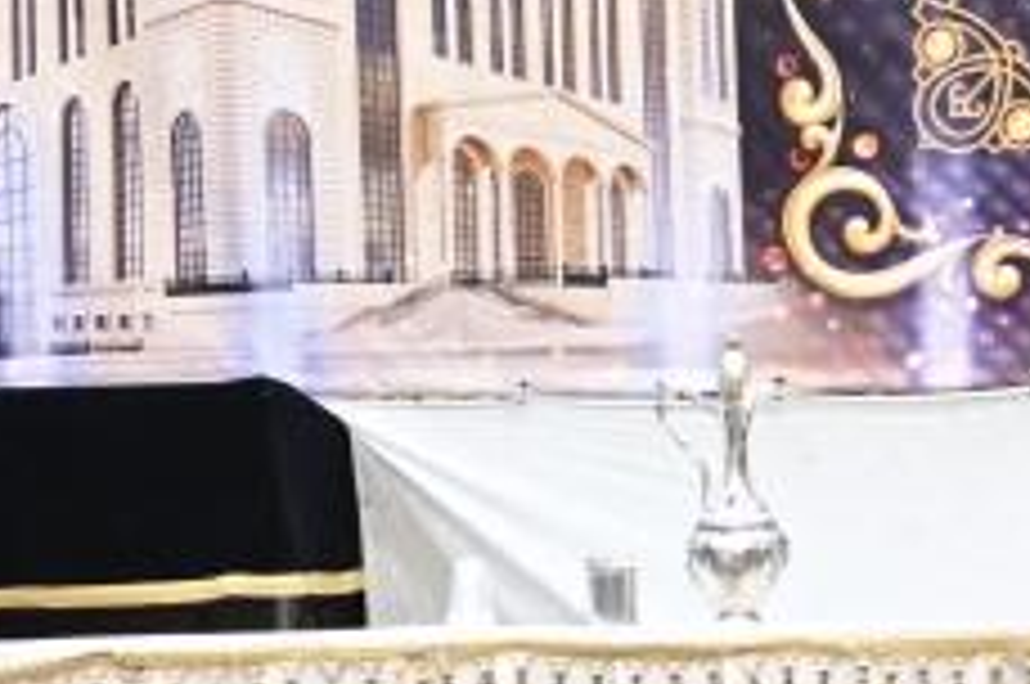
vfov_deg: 2.9
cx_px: 2051
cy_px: 68
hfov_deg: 4.3
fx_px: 13428
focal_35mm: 470
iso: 1000
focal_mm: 70
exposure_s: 1/160
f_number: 2.8
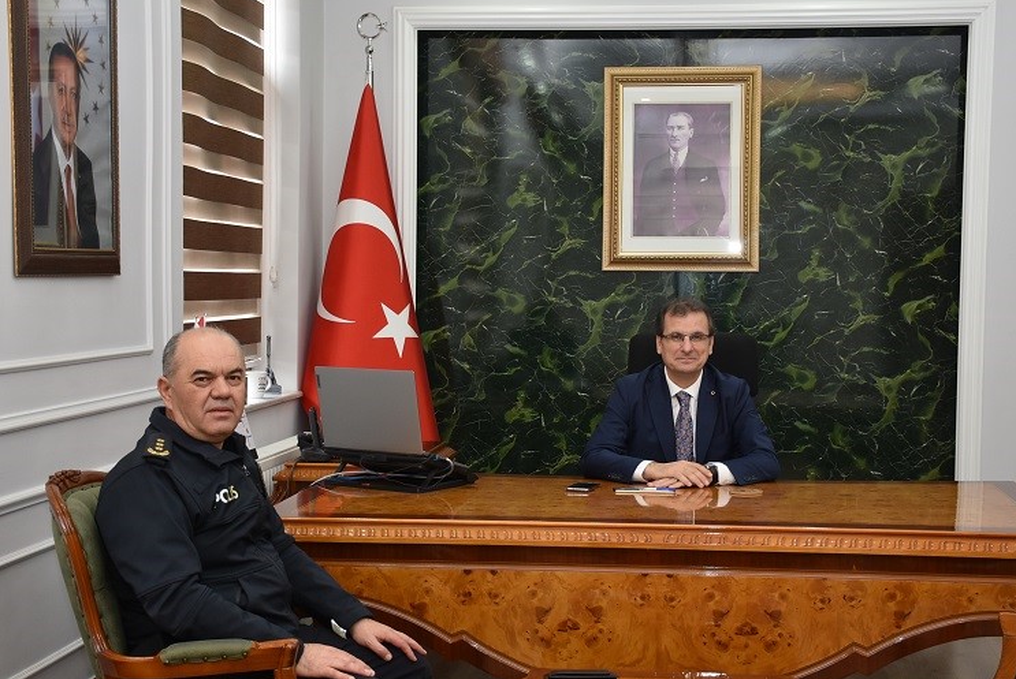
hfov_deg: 34.4
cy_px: 357
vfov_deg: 23.4
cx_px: 559
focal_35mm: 58
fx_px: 1638
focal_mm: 32
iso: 640
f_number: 4
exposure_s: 1/60
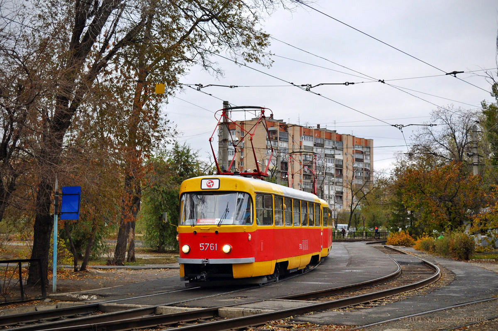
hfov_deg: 37.9
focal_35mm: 52
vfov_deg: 25.7
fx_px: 725
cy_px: 166
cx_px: 249
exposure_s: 1/250
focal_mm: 35
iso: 400
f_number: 5.3
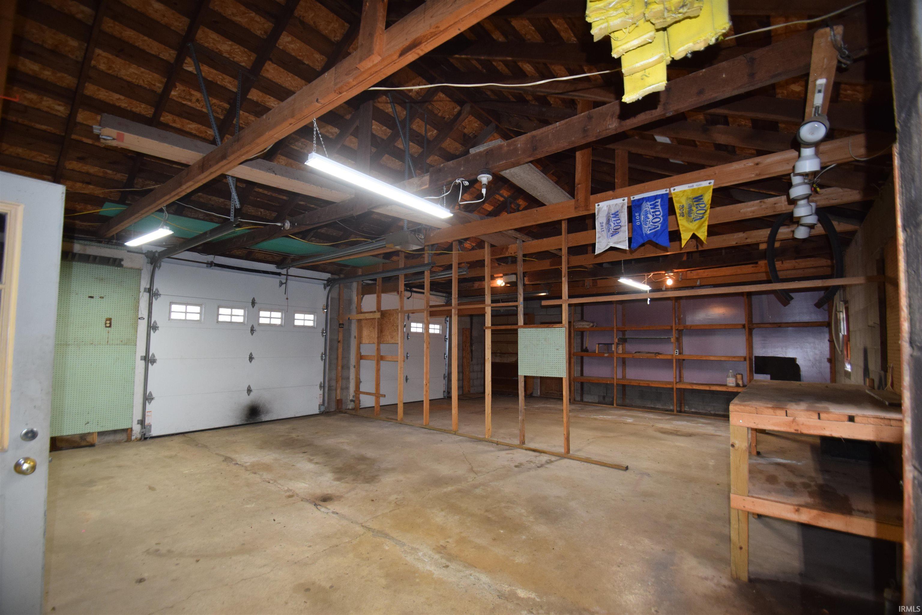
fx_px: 384
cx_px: 461
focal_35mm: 15
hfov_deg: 100.4
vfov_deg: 77.3
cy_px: 308
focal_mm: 10
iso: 800
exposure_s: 1/60
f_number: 4
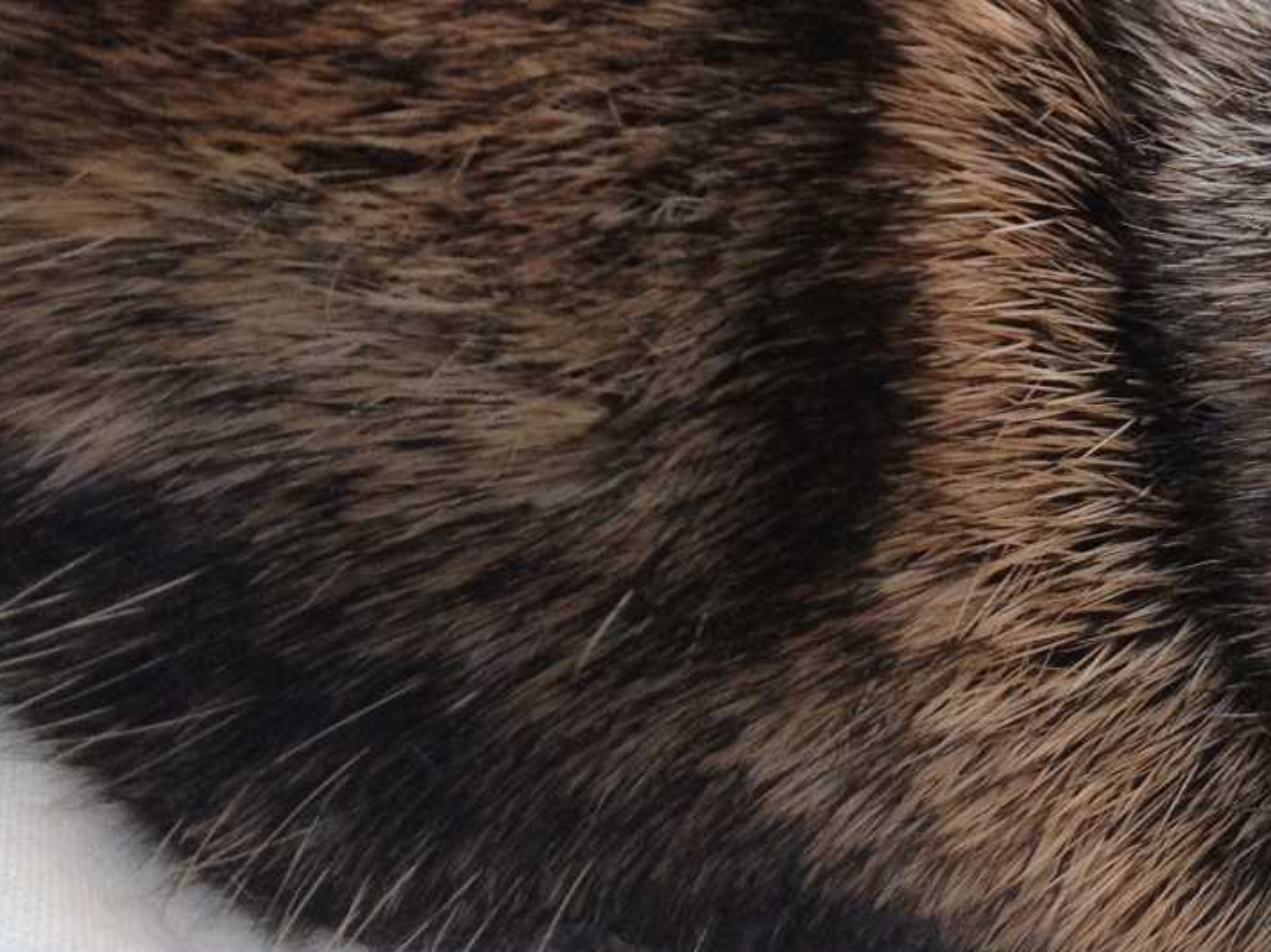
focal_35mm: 101
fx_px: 3707
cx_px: 1305
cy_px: 0
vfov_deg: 14.4
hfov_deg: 18.9
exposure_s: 1/120
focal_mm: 4.3
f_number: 2.4
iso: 80
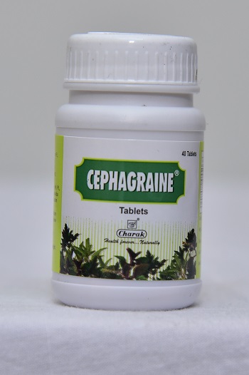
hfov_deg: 11.4
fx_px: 1247
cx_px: 124
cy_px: 188
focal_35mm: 120
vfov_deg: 17.1
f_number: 5.6
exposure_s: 1/160
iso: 1600
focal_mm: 120
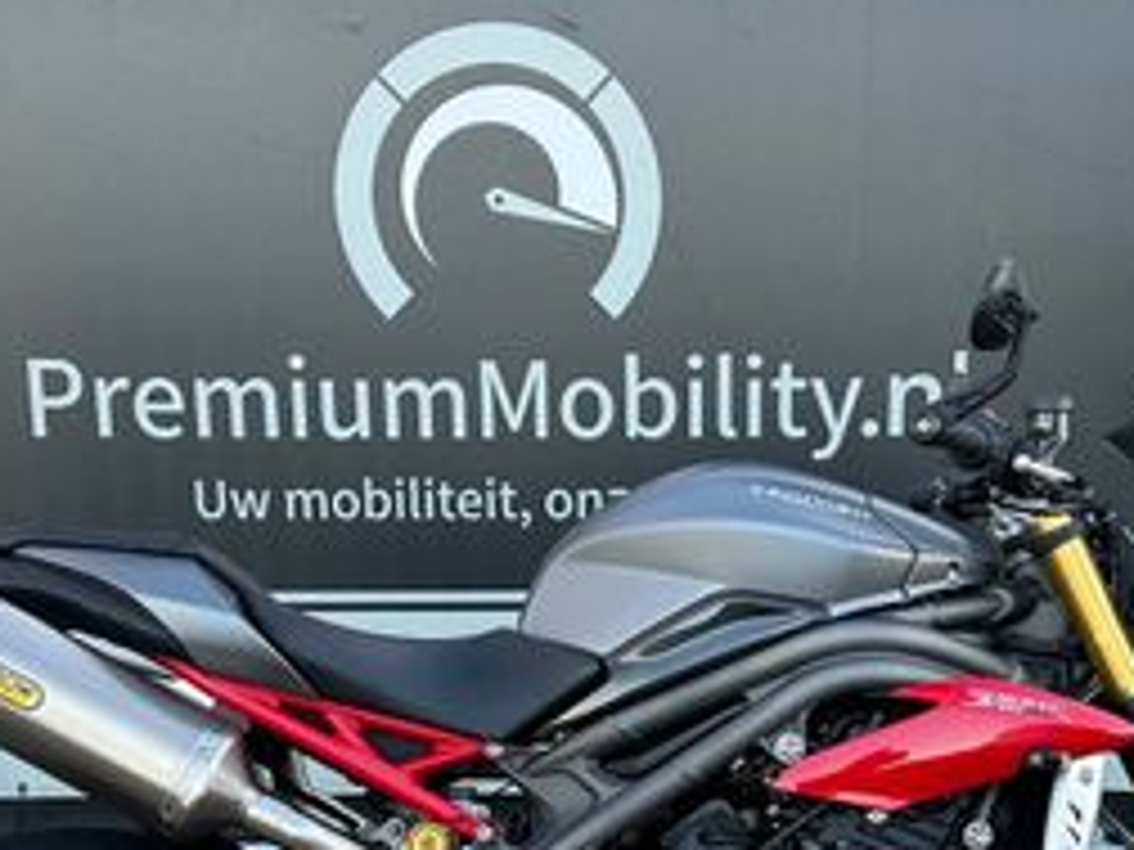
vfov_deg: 23.3
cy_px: 801
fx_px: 1998
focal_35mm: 61
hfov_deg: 31.6
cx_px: 693
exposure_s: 1/121
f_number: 1.78
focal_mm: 6.86
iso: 64
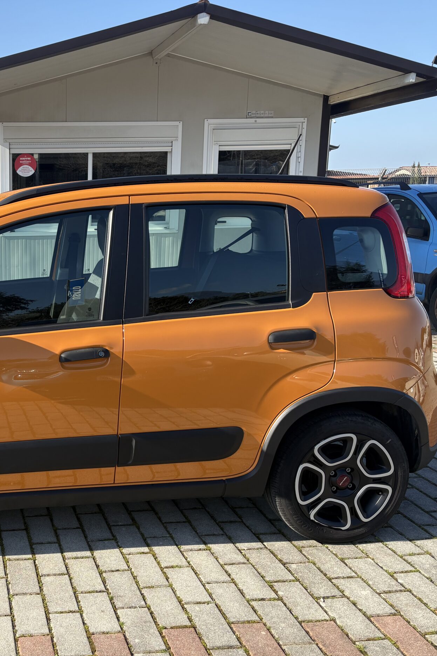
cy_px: 331
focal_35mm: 37
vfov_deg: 51.9
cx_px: 6
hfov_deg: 33.1
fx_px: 674
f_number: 1.6
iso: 50
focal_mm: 5.96
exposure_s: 1/1751
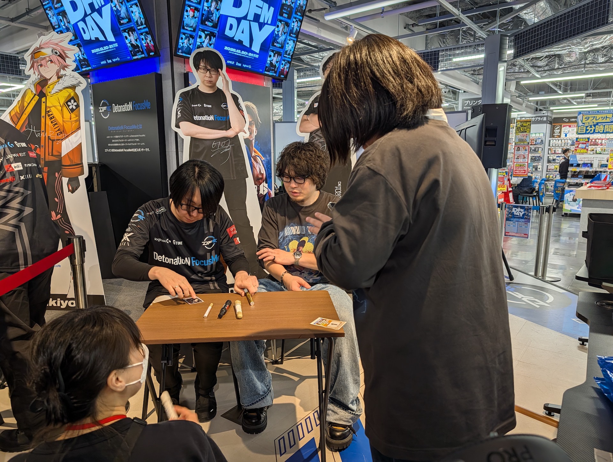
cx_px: 306
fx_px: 426
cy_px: 231
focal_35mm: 24
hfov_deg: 71.5
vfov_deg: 56.9
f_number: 1.68
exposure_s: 1/238
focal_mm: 6.9
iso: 21
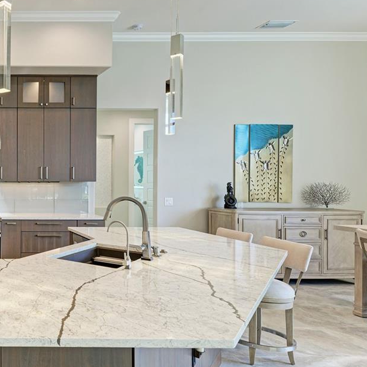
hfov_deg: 40.6
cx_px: -50
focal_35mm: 31
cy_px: 175
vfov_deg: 52.5
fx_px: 372
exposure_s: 1/6
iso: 200
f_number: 9
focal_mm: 14
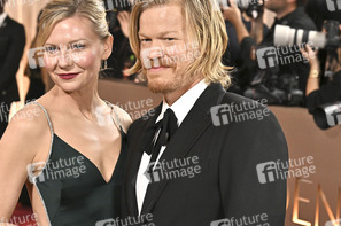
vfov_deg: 12.3
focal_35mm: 111
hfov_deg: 18.4
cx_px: 141
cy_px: 141
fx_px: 1050
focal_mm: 73
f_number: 5.6
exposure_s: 1/320
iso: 2500
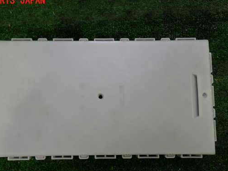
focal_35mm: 36
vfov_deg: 39.6
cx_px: 99
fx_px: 237
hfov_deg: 51.2
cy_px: 98
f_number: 2.3
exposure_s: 1/60
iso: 160
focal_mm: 5.4
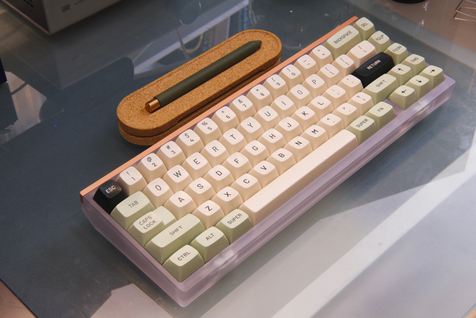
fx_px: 701
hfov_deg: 37.5
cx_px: 238
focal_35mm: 53
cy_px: 159
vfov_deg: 25.5
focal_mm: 35
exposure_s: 3.2
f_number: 16
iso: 160
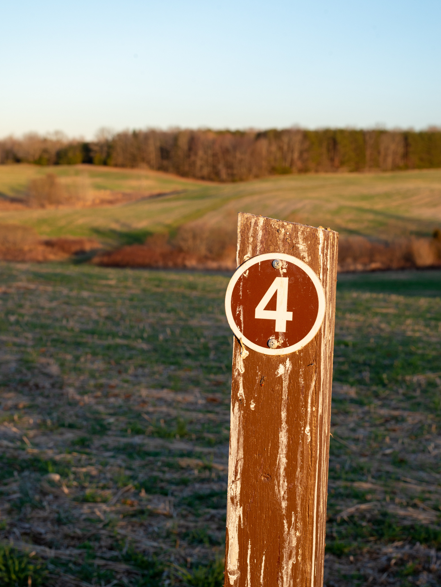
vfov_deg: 34.9
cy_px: 293
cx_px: 222
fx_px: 934
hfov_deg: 26.6
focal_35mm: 55
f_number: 9
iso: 500
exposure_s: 1/200
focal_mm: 50
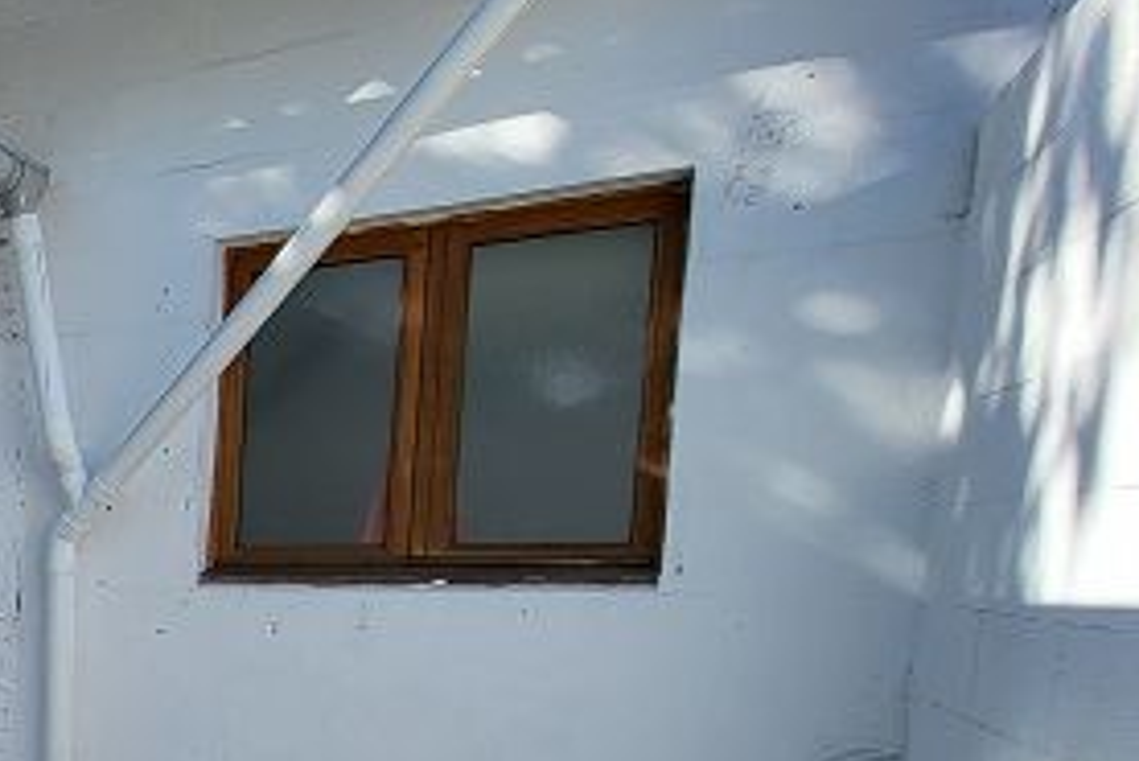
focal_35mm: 39
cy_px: 691
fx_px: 1235
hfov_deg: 32.5
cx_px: -436
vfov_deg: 32.5
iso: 32
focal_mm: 1.74
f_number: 2.2
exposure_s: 1/443
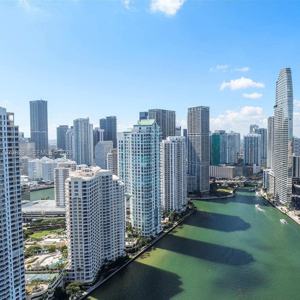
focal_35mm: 29
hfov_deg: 54.6
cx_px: 198
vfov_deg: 55.6
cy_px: 153
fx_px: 284
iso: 110
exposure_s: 1/2000
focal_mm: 12.29
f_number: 2.8
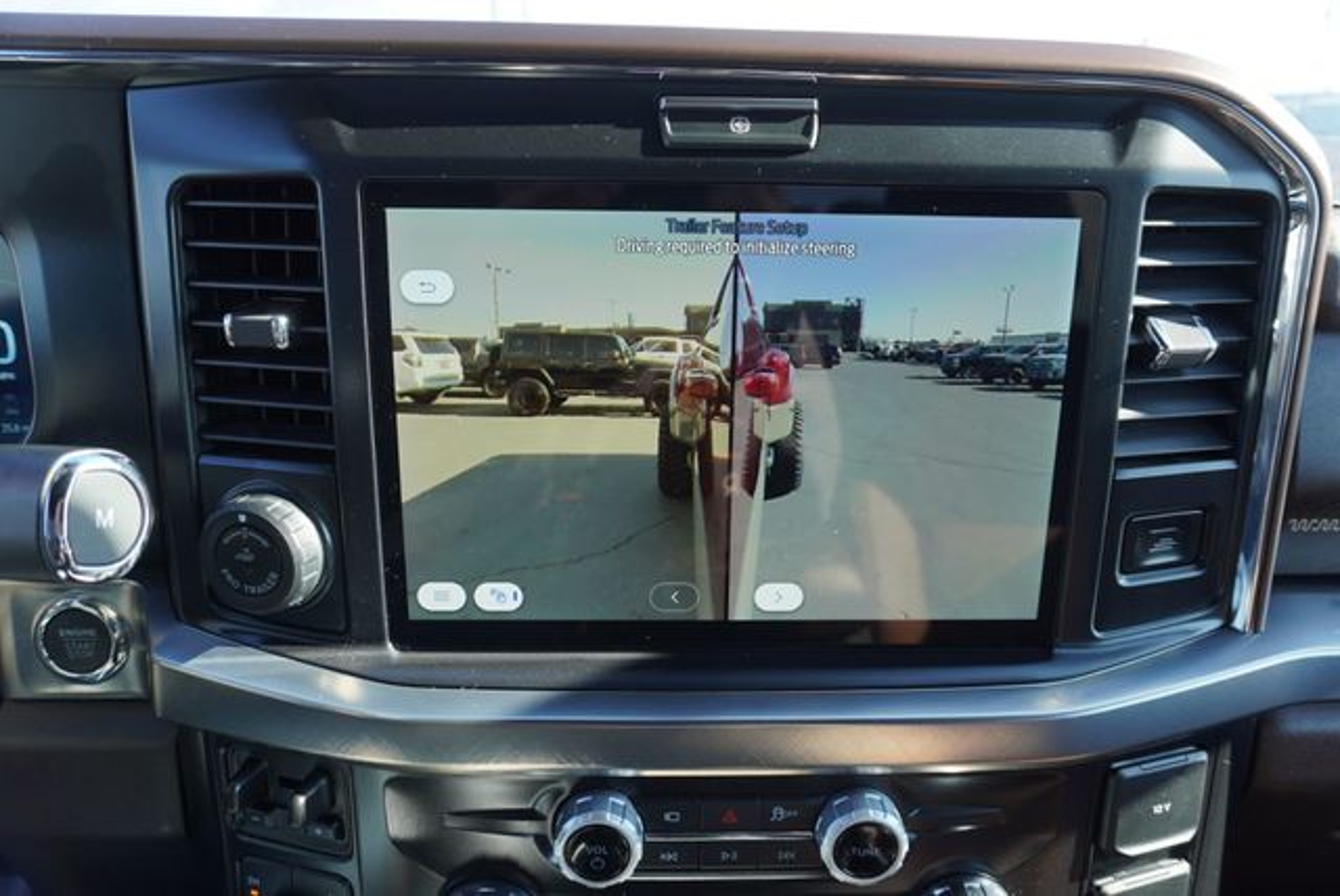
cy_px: 448
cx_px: 670
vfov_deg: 53.2
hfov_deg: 73.7
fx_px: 894
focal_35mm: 24
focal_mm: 16
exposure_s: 1/80
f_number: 4.5
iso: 100
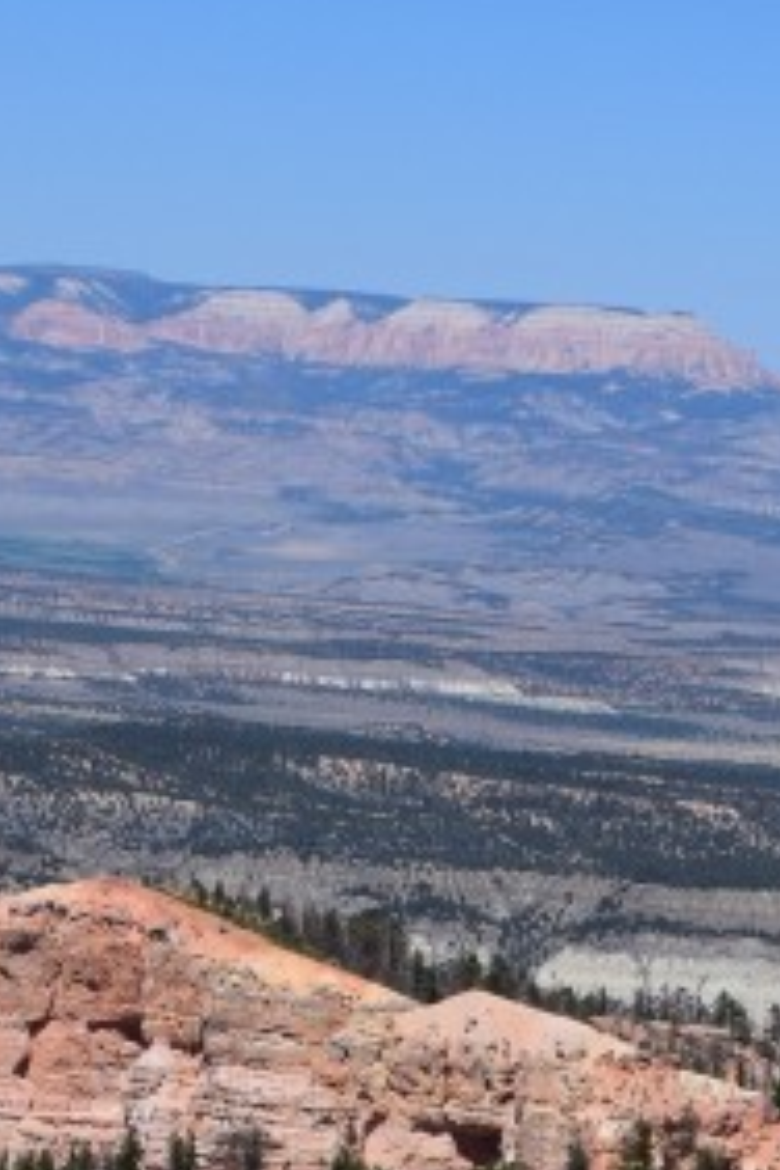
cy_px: 1738
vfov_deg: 10.6
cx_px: 573
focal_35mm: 187
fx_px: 6077
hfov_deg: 7.3
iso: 250
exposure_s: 1/500
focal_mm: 26
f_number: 11
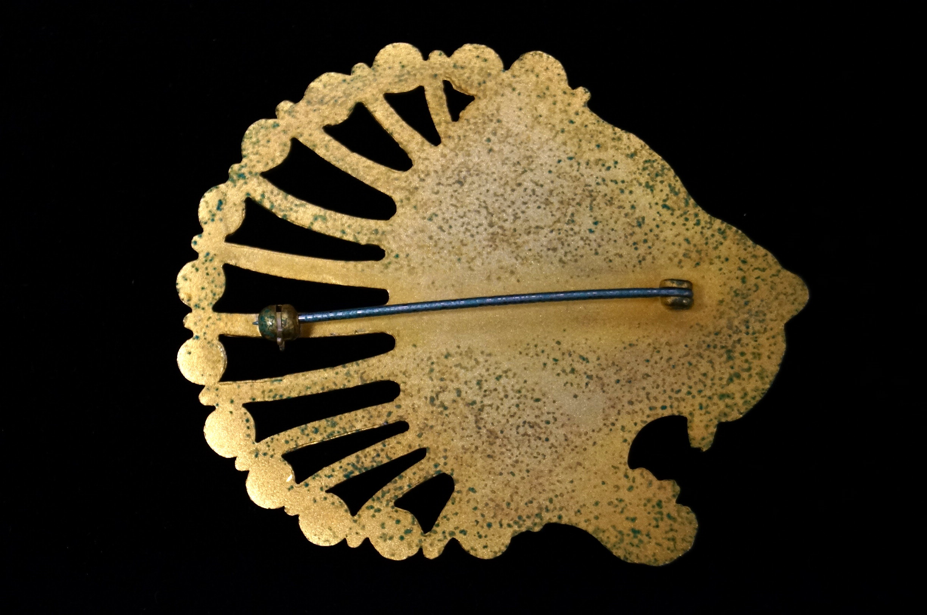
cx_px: 464
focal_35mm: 82
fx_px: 2121
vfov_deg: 16.5
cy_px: 308
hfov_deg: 24.7
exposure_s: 1/100
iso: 1250
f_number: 5.6
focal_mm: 55
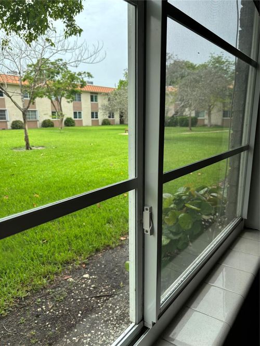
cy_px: 173
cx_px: 130
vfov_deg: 67.3
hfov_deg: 53.0
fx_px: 260
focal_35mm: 26
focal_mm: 5.96
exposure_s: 1/1263
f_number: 1.6
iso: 50
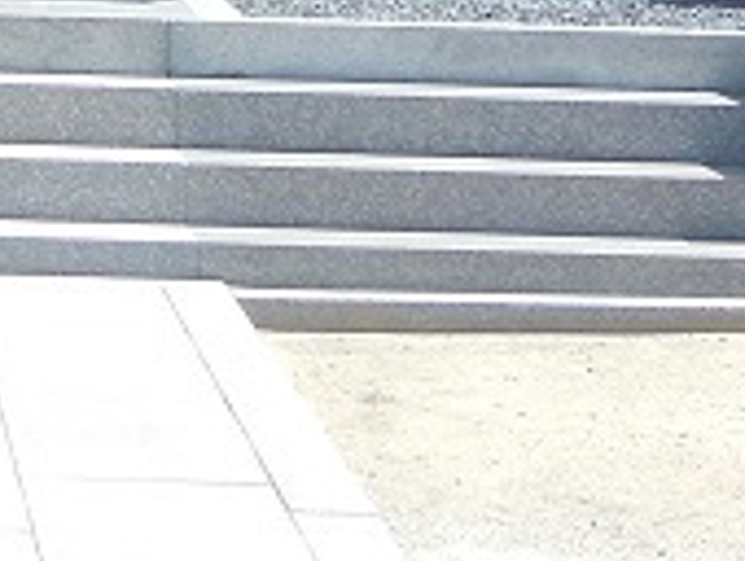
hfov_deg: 9.0
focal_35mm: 217
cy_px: -609
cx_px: -245
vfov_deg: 6.6
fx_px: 4677
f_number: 3.6
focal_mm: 7.1
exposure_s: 1/640
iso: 125
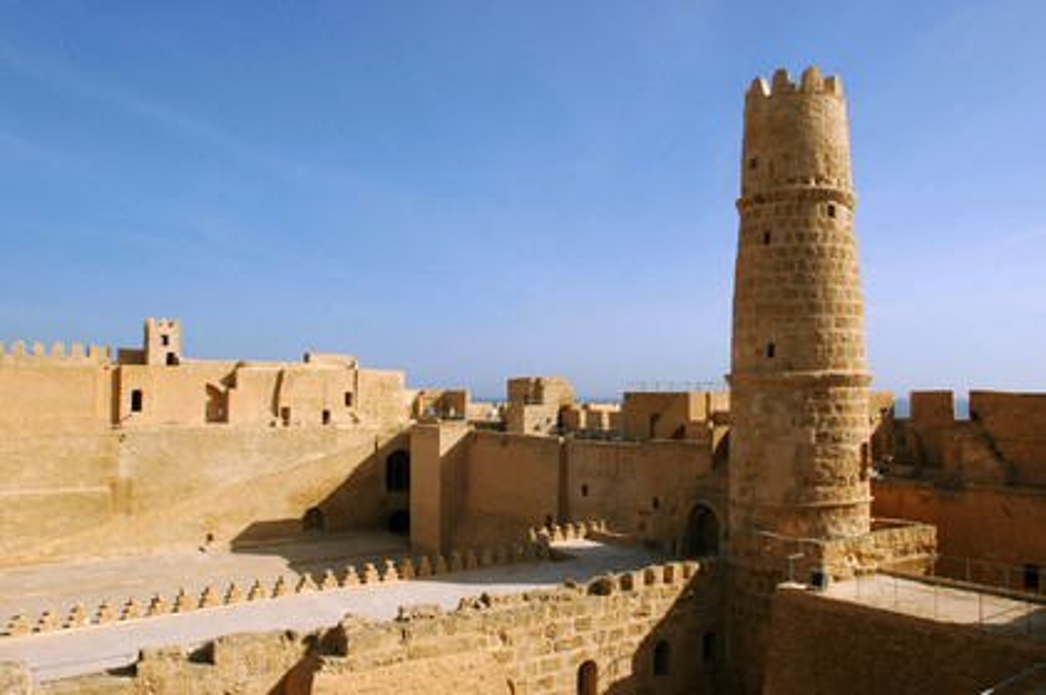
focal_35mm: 26
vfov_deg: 50.3
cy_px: 348
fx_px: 740
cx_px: 523
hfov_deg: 70.5
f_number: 10
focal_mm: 17
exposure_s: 1/400
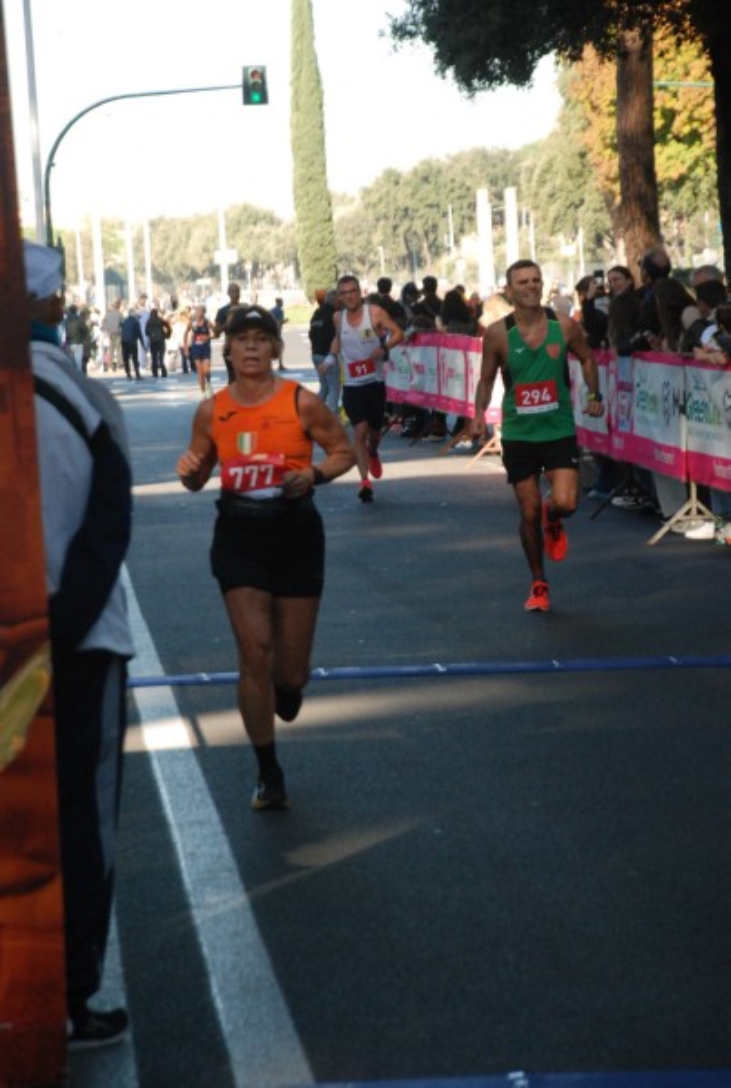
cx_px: 366
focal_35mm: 142
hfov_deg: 9.7
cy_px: 544
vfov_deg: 14.4
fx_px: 4318
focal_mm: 95
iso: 1000
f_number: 5.6
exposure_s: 1/640
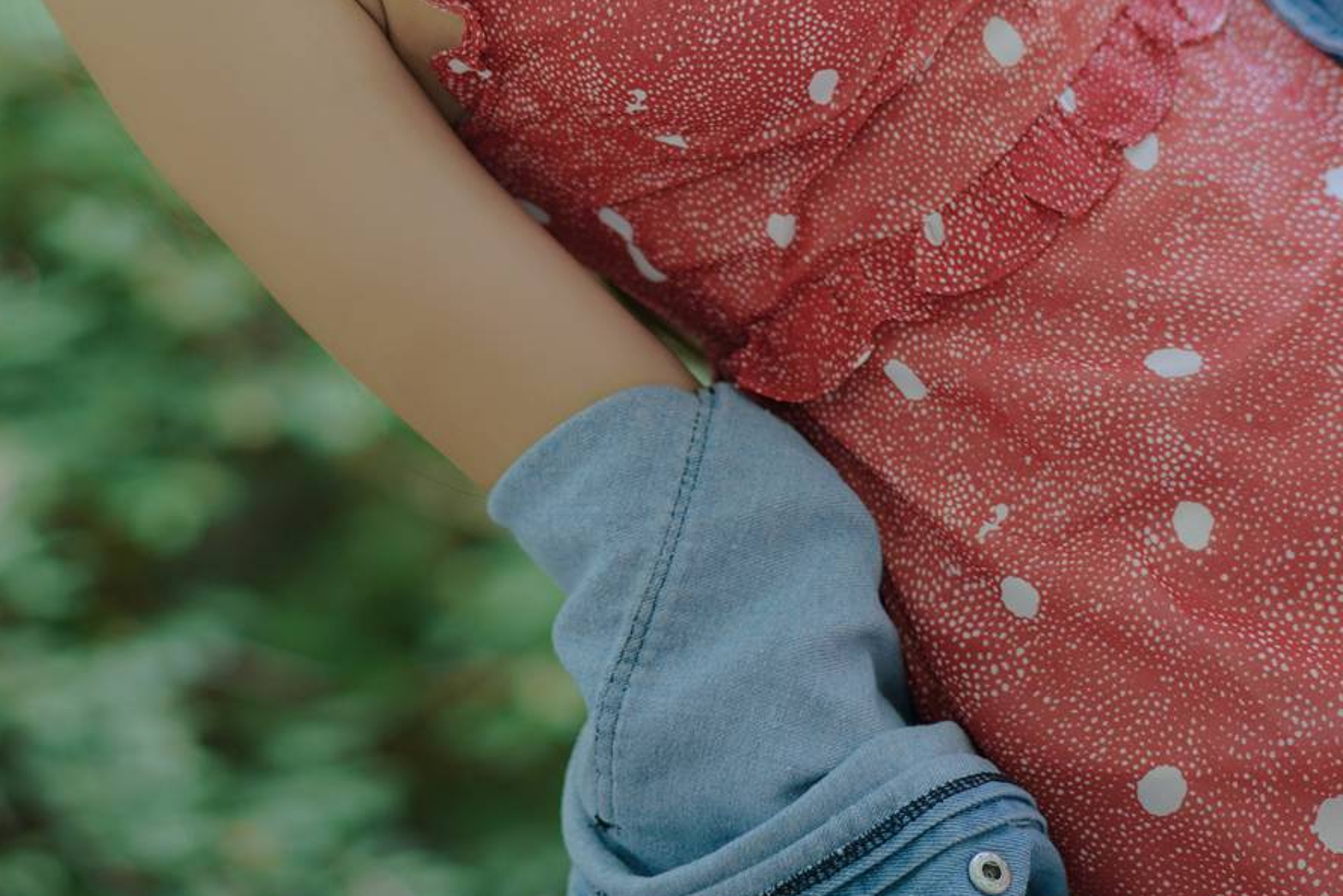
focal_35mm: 139
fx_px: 5187
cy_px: -175
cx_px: 722
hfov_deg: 14.8
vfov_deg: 9.7
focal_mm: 55
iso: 160
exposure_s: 1/200
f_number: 1.8
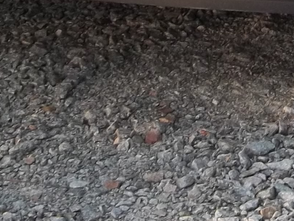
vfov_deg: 5.8
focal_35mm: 243
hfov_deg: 8.0
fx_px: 2064
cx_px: 472
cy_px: -348
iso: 64
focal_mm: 8.3
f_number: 3.7
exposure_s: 1/60
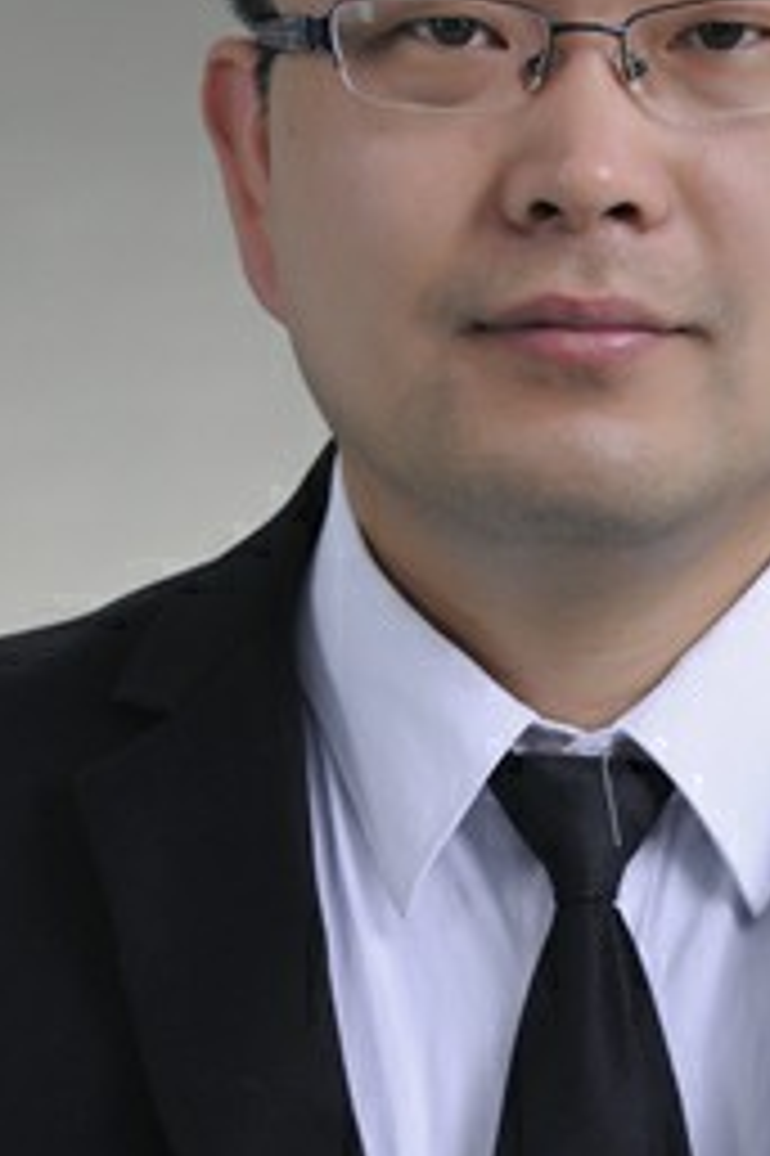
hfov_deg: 6.1
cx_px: 585
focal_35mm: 224
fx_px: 7192
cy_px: 385
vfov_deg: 9.2
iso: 160
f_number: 5.6
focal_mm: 85
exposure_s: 1/125
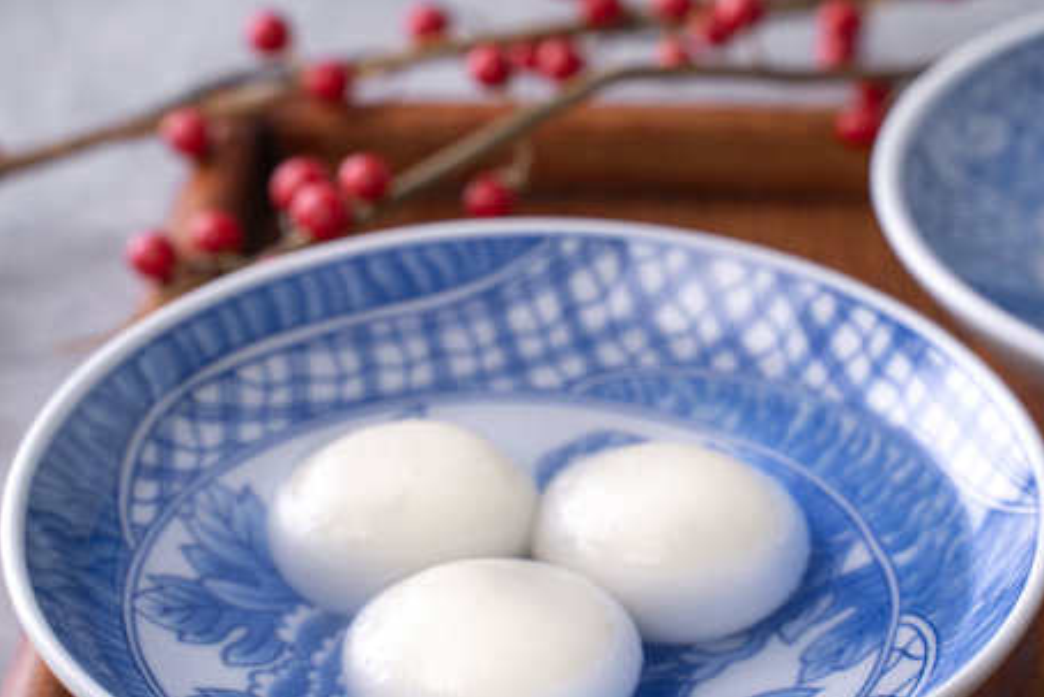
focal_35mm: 101
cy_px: 412
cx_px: 609
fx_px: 2930
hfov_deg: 20.2
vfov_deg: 13.6
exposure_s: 1/160
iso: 100
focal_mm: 75
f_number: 8
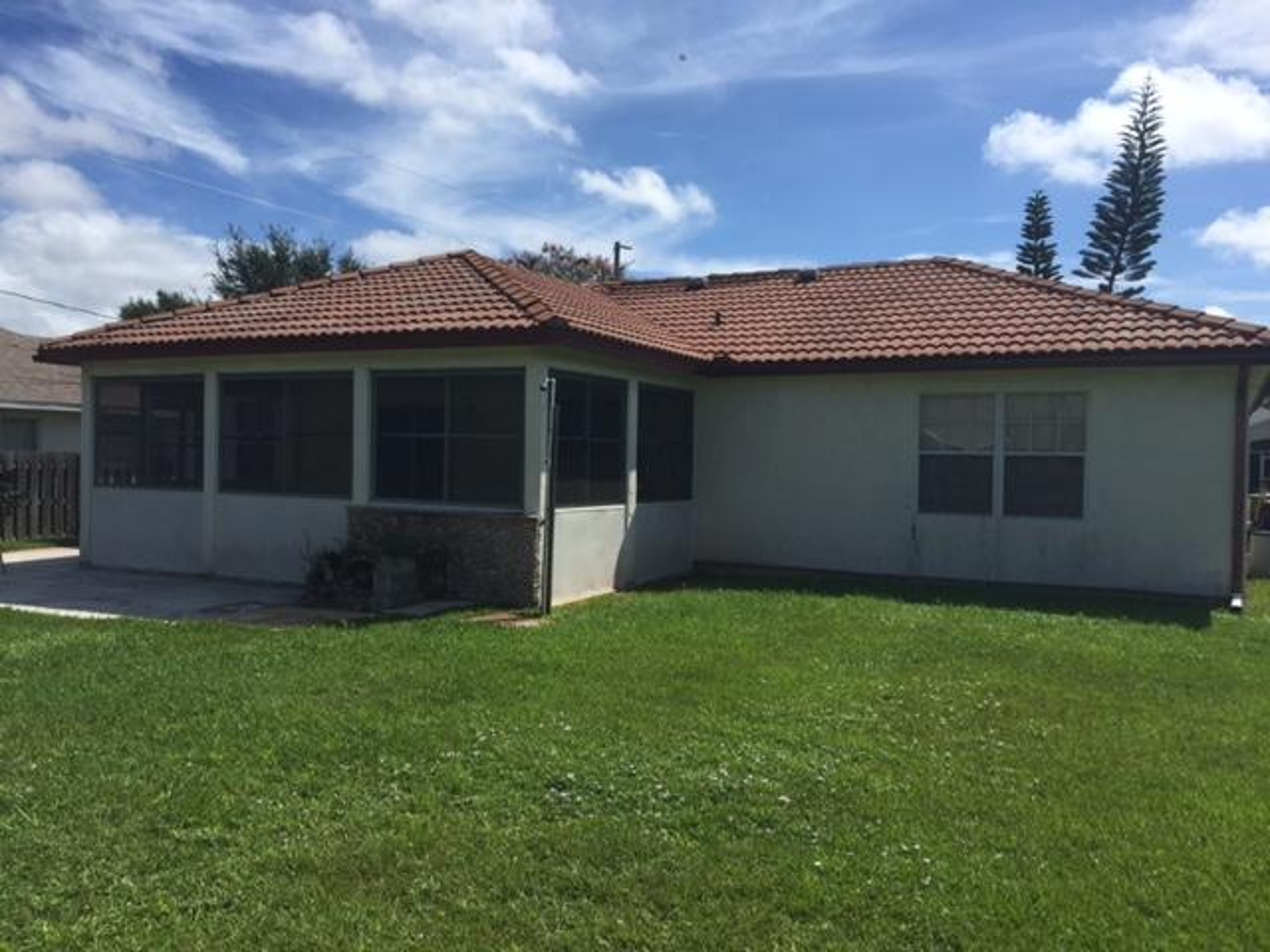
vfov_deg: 48.2
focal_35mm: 29
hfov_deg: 61.7
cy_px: 476
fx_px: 1064
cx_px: 635
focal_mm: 4.15
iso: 32
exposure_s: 1/3049
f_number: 2.2
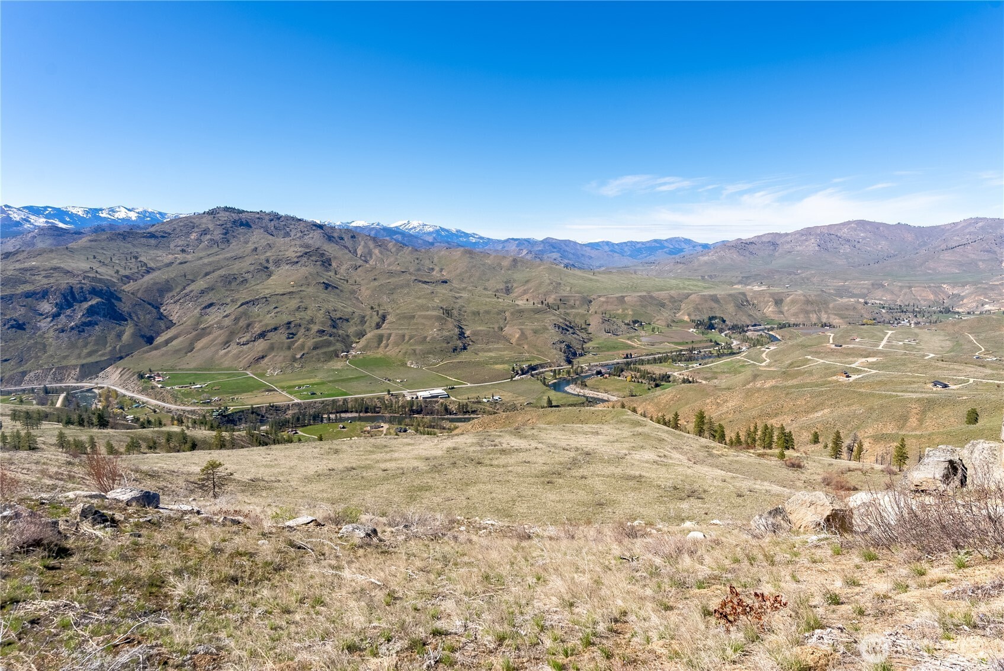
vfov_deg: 64.6
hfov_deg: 86.9
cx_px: 502
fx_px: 530
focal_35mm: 19
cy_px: 336
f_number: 8
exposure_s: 1/1250
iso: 100
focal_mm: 19
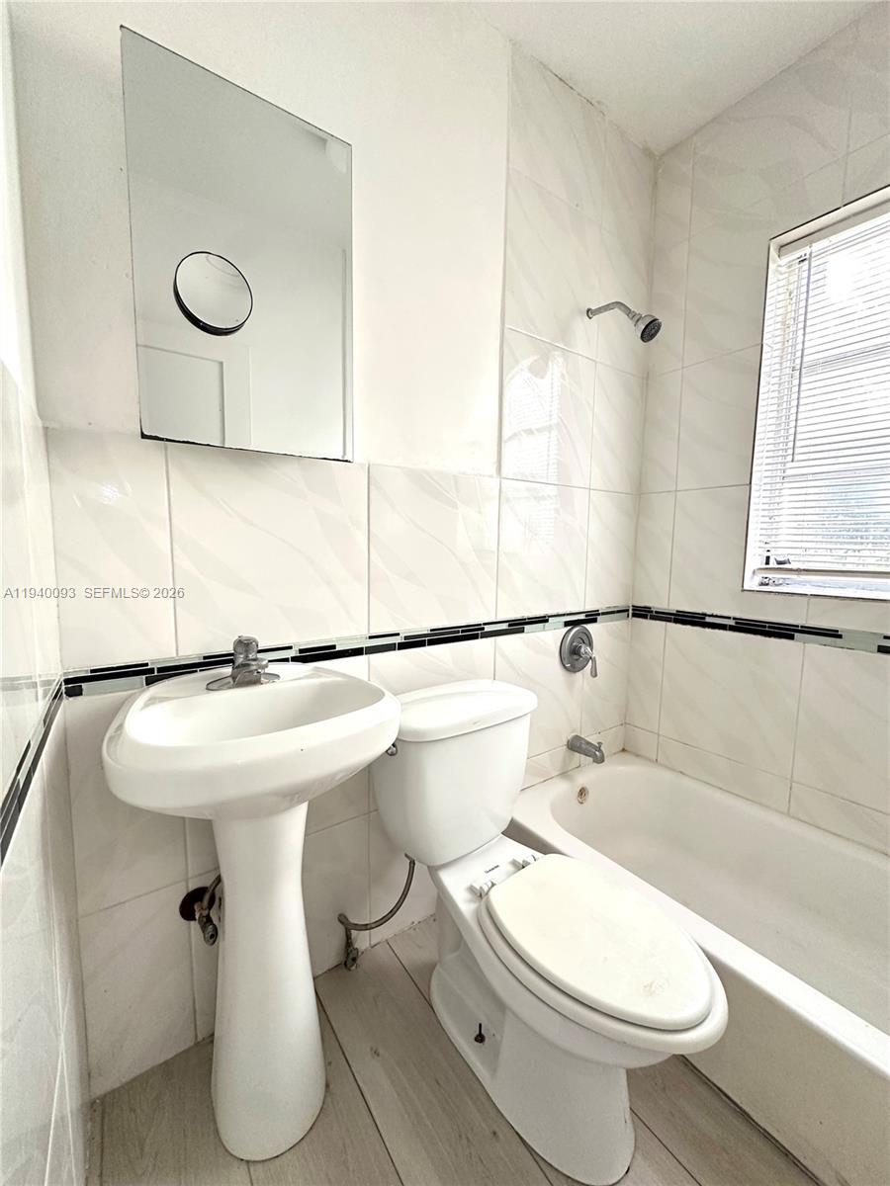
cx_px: 445
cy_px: 593
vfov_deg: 102.1
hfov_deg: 85.7
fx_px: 480
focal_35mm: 14
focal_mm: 2.22
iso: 320
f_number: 2.2
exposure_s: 1/120
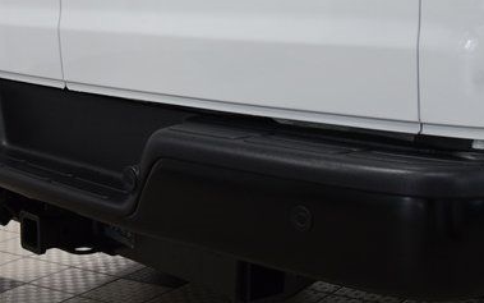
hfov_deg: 27.5
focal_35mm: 75
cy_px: 105
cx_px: 223
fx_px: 988
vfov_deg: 17.4
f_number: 7.1
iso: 1600
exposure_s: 1/60
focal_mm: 29
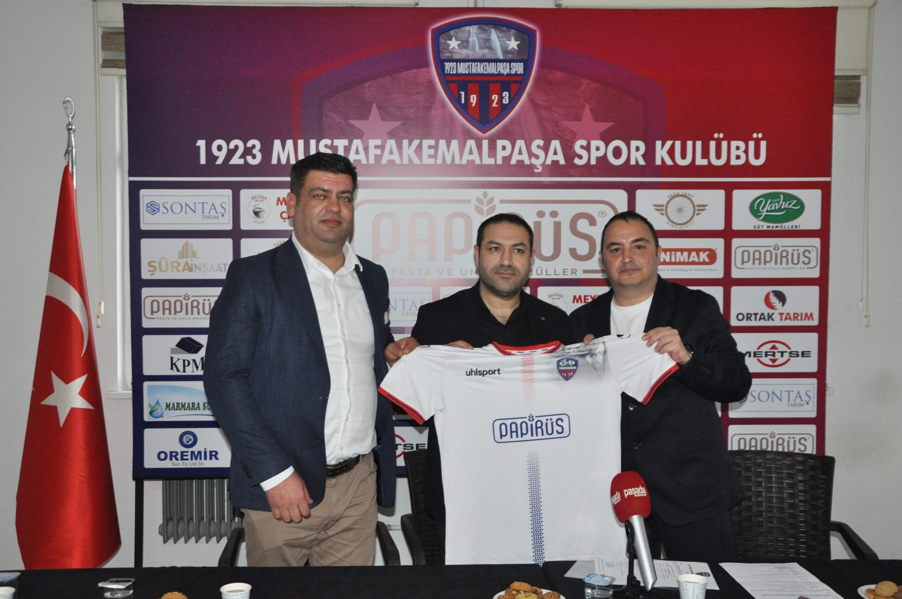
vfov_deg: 35.4
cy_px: 300
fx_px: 938
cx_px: 451
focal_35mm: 38
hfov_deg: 51.3
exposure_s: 1/60
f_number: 4.5
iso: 1250
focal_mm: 25
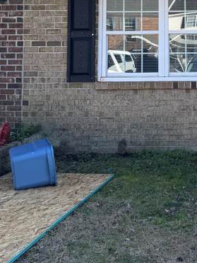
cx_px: 226
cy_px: 25
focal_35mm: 62
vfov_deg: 29.8
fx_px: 470
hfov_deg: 22.1
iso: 80
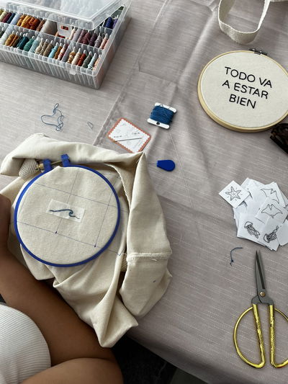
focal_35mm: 26
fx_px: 288
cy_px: 192
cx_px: 144
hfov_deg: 53.1
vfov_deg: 67.3
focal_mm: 5.1
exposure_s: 1/154
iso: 40
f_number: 1.6
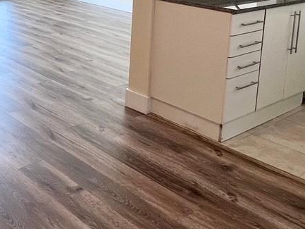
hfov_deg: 37.1
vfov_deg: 28.4
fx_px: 423
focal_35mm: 48
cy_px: -2
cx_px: 30
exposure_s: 1/120
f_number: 1.8
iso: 64
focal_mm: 1.57
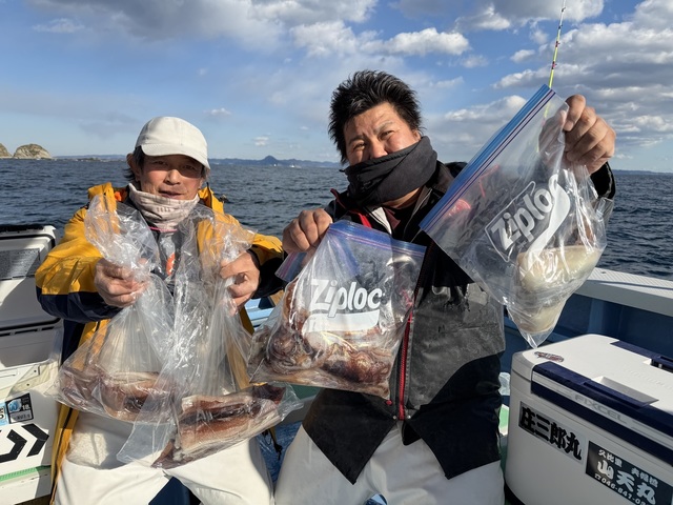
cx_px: 336
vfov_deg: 56.8
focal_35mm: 24
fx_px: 467
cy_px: 252
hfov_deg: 71.6
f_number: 1.78
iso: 80
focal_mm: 6.76
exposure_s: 1/5714
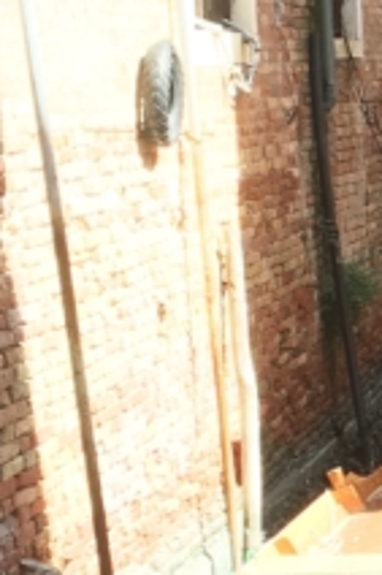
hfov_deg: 8.5
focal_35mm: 146
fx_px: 2327
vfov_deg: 14.0
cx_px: 927
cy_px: 374
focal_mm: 4.15
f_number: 2.2
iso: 25
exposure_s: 1/162
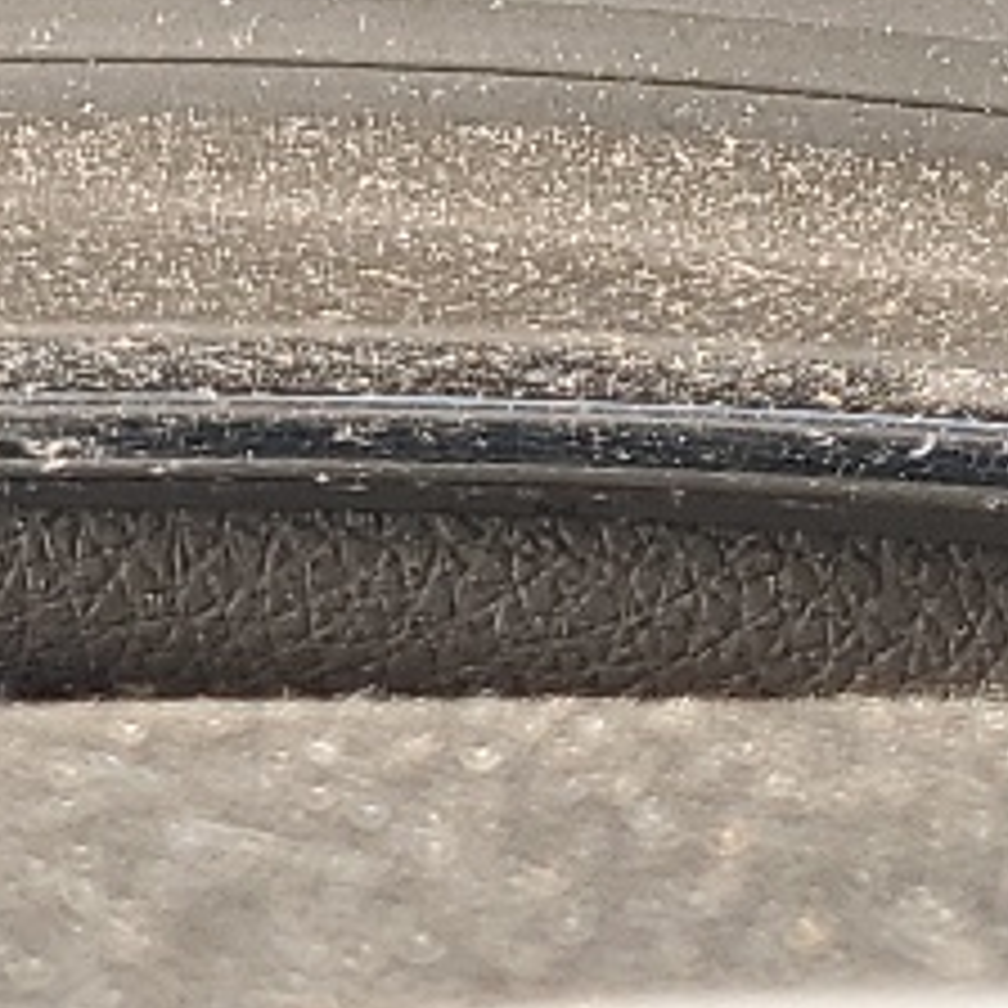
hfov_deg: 10.6
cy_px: -1179
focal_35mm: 164
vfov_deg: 9.7
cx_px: 50
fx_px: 5403
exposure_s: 1/137
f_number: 1.5
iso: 50
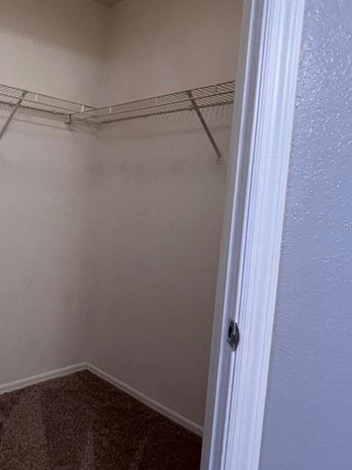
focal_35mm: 27
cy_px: 224
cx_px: 34
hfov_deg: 46.3
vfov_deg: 65.3
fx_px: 366
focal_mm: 1.57
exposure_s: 1/60
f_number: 1.8
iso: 250
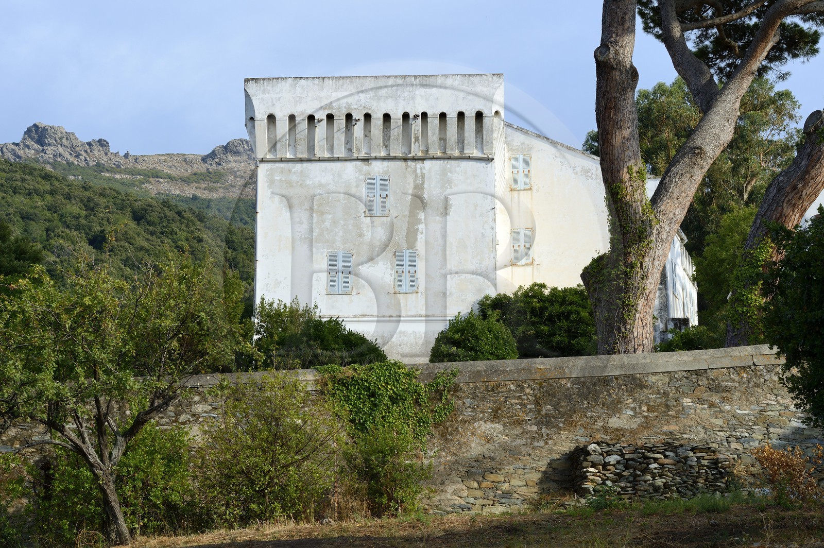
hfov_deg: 25.4
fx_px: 1830
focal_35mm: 80
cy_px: 274
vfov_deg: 17.0
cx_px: 412
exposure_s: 1/200
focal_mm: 80
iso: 200
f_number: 13
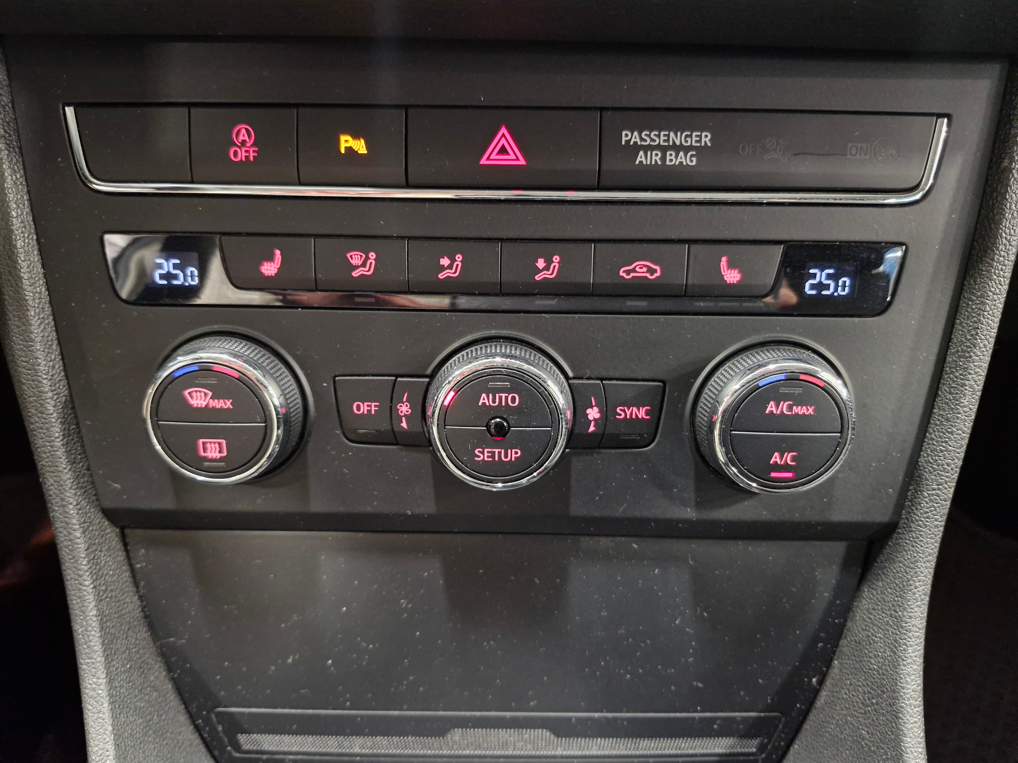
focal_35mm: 23
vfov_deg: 58.9
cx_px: 509
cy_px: 382
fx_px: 676
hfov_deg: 73.9
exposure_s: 1/25
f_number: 1.8
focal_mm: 5.54
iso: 1250
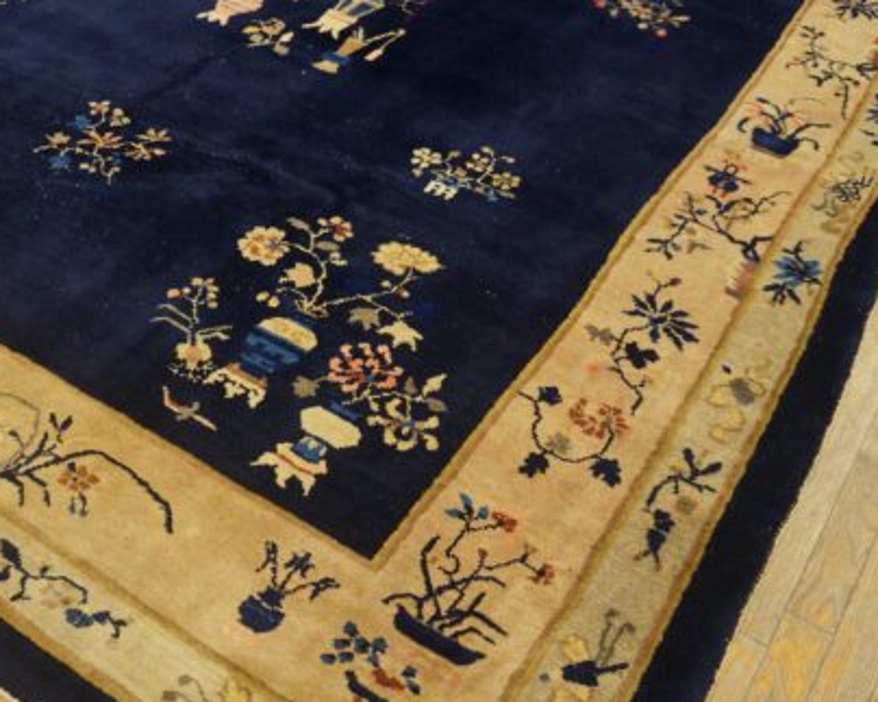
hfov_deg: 45.6
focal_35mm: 40
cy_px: 431
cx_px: 311
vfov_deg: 37.4
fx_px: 1031
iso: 1250
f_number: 4
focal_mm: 19
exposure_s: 1/60
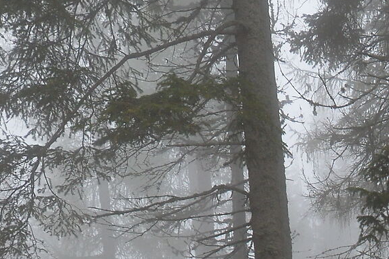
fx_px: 950
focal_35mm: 88
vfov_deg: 13.2
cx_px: 574
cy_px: 533
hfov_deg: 20.1
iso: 1250
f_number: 5.6
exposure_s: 1/160
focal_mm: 21
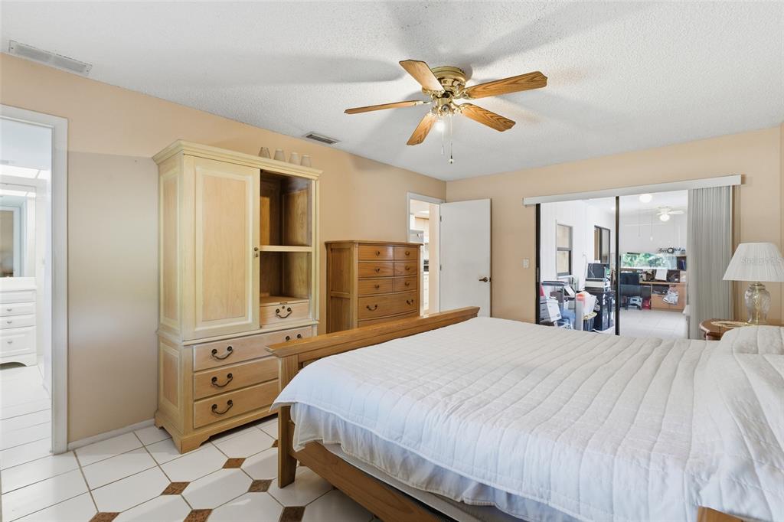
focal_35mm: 16
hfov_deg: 96.8
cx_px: 392
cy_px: 261
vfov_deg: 73.7
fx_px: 348
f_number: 9
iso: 400
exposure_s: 1/15
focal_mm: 16
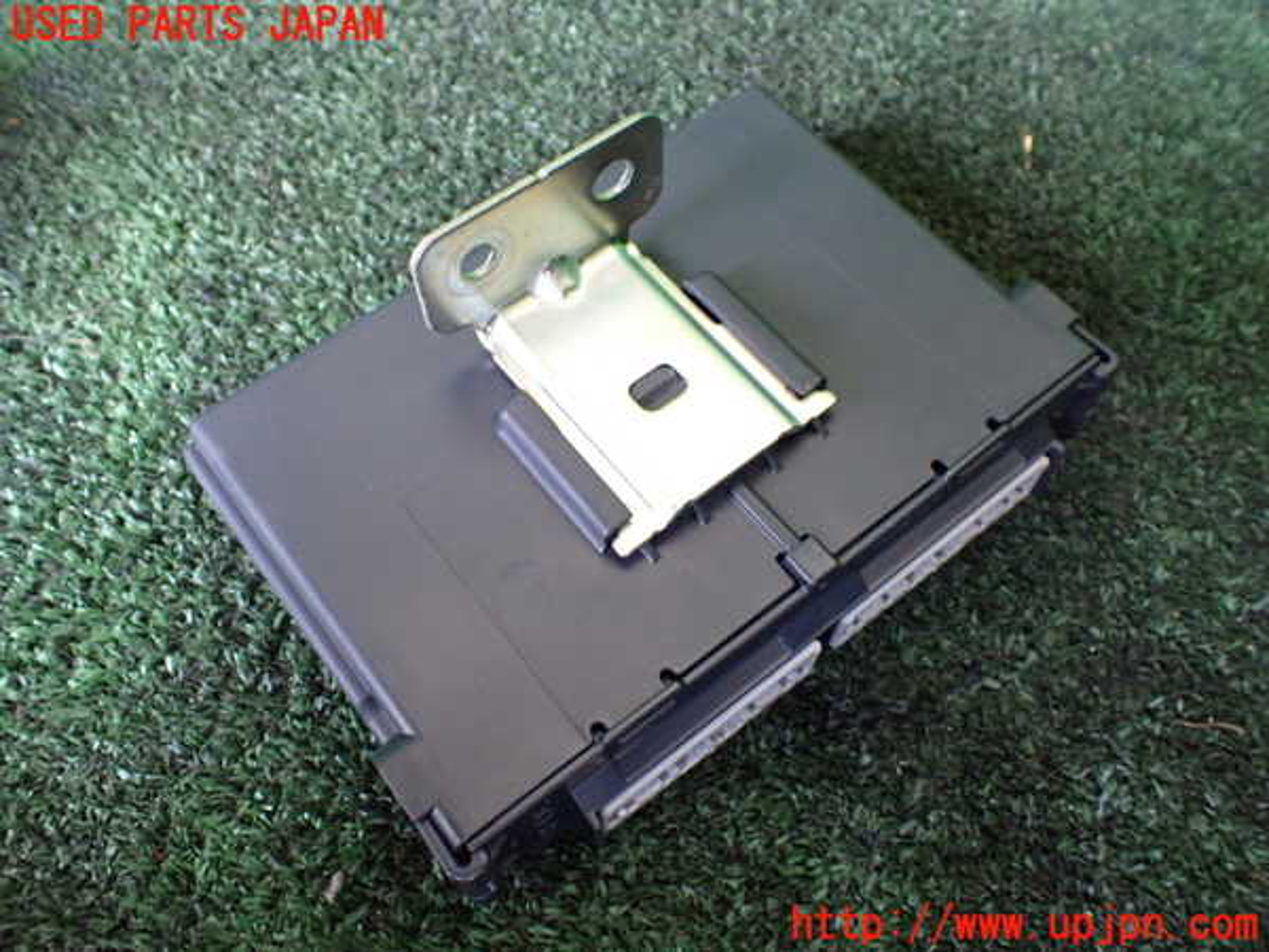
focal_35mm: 30
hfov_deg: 60.0
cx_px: 634
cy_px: 476
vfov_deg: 46.8
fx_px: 1100
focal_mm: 5.4
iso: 800
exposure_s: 1/60
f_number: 2.3
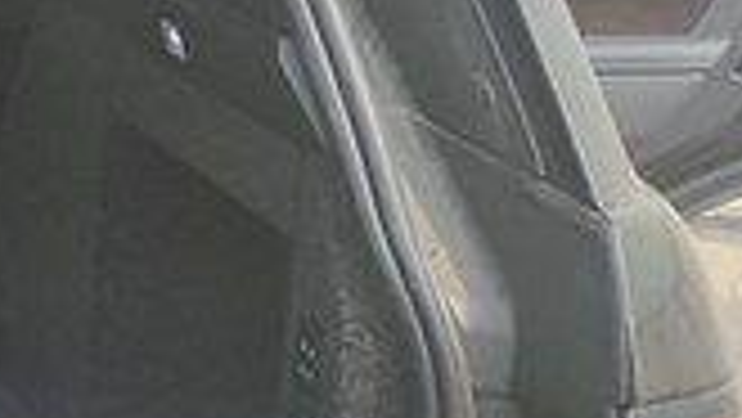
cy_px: 160
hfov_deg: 16.3
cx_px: -585
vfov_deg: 10.9
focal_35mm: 111
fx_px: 2185
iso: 50
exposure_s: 1/1213
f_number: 1.69
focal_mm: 6.72
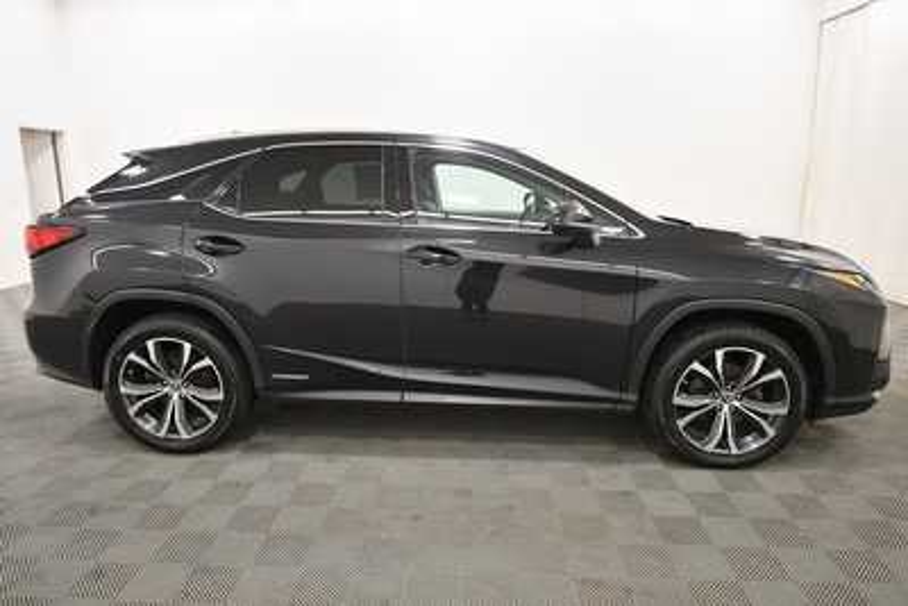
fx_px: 555
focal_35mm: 22
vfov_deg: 57.3
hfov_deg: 78.6
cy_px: 303
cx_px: 454
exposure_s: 1/125
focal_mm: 15
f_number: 5
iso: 1250
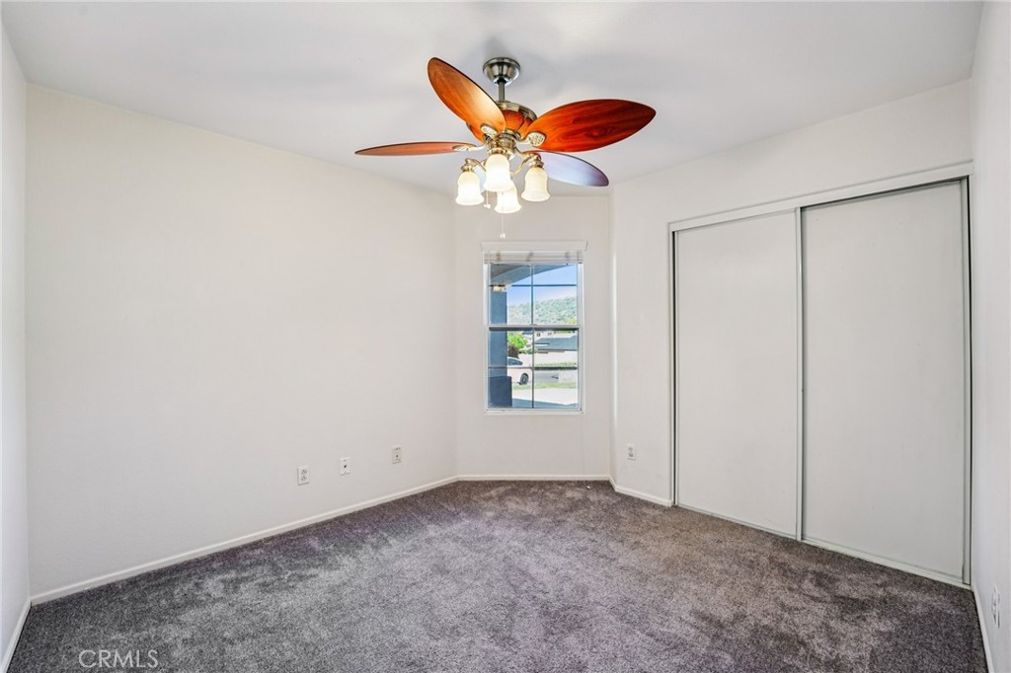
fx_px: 393
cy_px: 336
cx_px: 506
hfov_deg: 104.3
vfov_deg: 81.2
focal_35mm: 14
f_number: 8
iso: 400
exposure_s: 1/30
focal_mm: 14
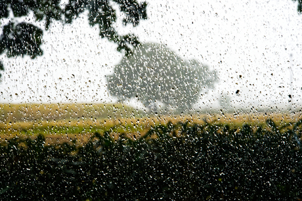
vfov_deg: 8.8
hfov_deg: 13.3
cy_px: 100
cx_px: 151
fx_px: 1299
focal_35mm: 155
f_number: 25
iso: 4000
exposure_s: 1/160
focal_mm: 155
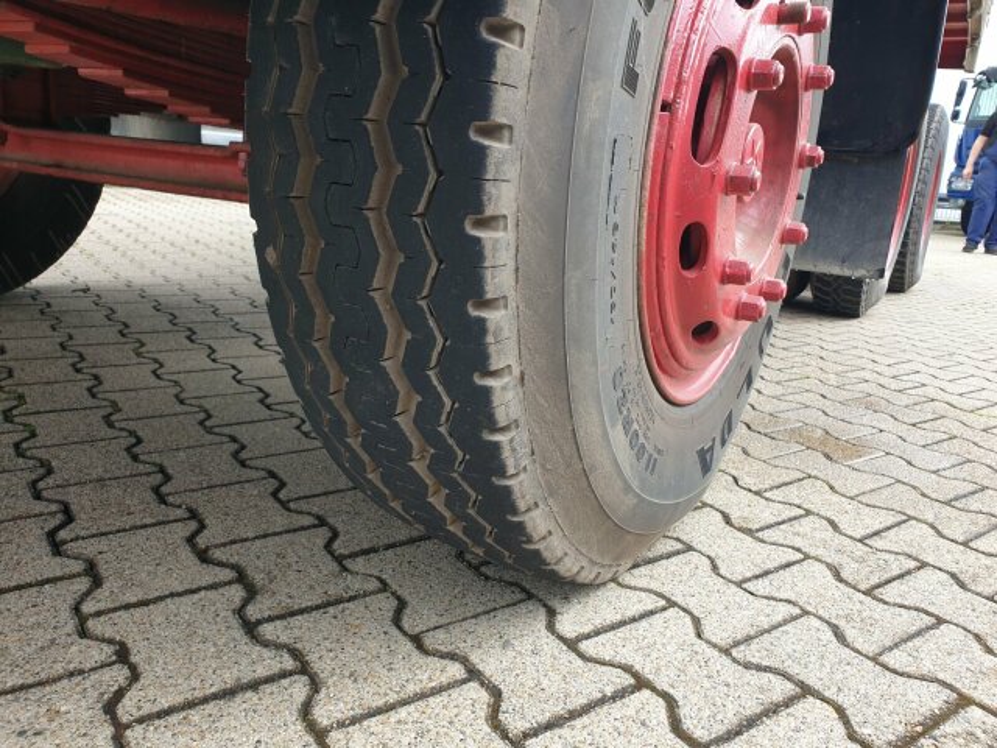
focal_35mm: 26
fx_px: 749
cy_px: 374
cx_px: 498
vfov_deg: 53.1
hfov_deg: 67.3
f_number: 2.4
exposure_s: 1/240
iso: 50
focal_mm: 4.3
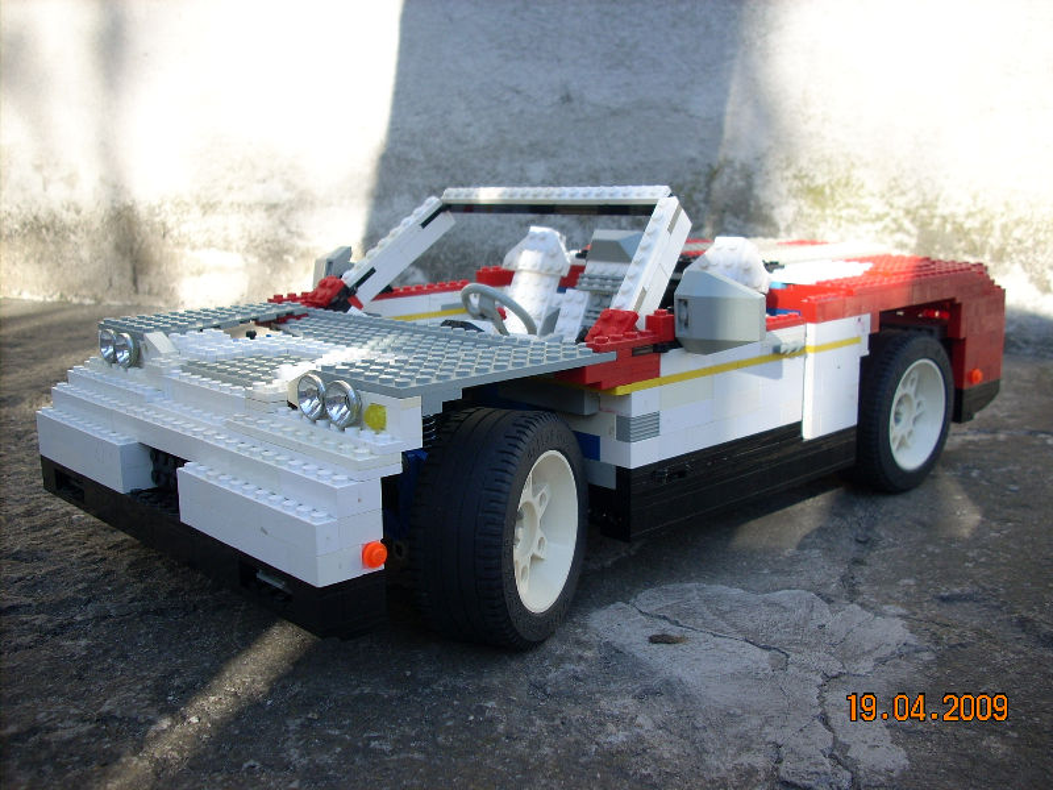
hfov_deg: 50.1
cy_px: 395
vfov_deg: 38.7
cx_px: 526
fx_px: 1126
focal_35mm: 37
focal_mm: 6.2
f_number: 2.8
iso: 64
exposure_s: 1/185
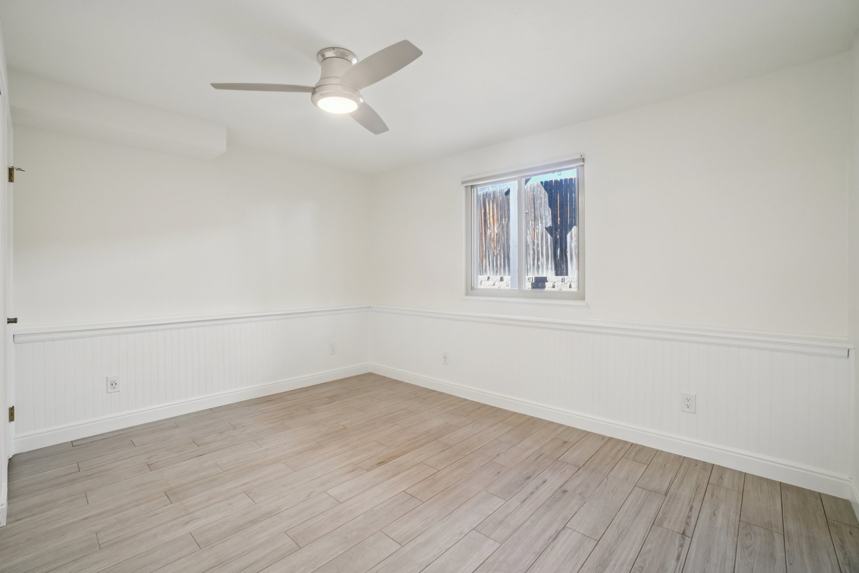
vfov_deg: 77.3
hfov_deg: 100.4
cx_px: 430
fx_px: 358
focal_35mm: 15
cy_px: 286
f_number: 8
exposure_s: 1/10
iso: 400
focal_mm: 10
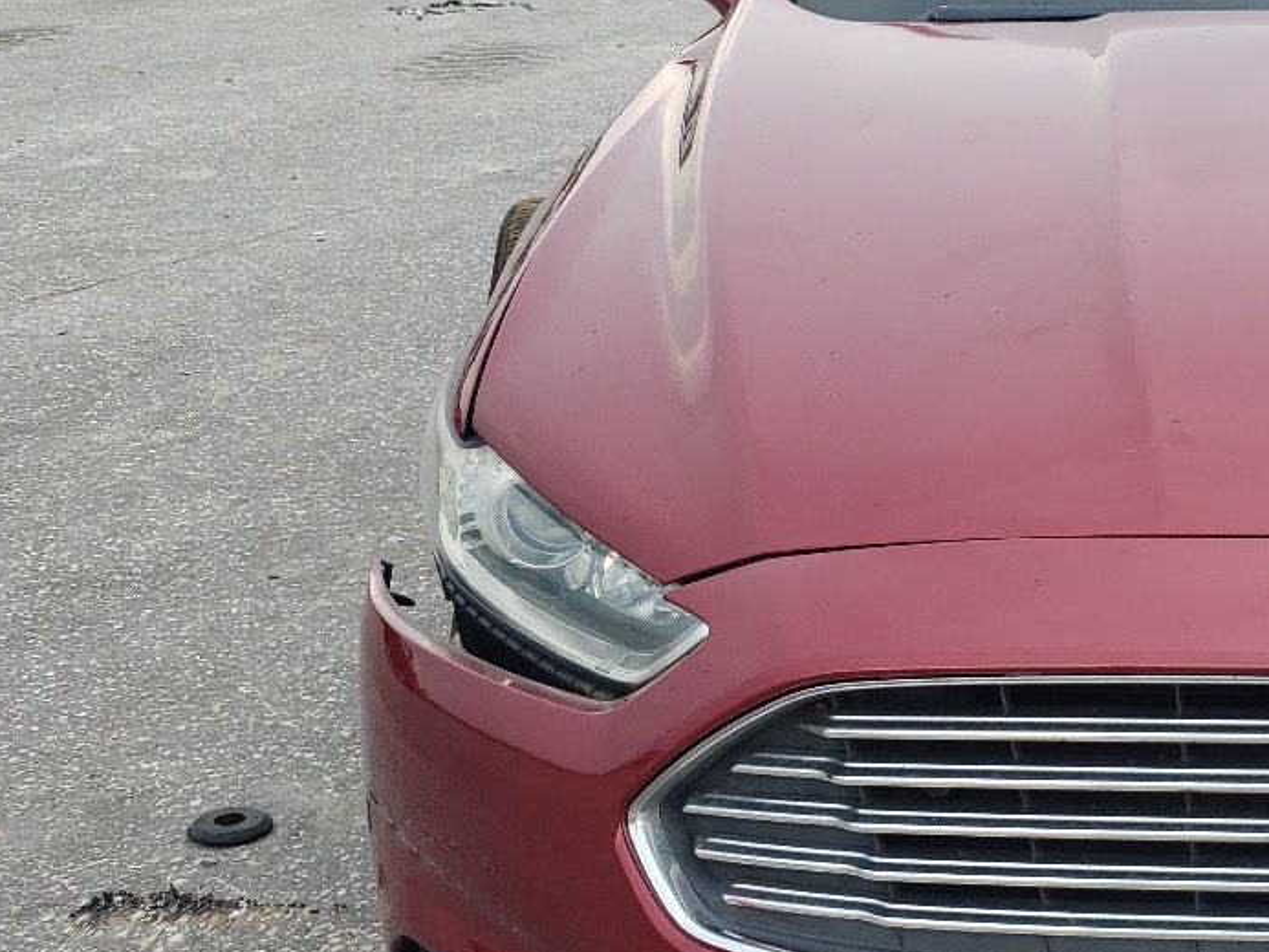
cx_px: 1328
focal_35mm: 60
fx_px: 2200
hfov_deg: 29.6
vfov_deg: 24.4
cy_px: 481
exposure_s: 1/294
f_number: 1.5
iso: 50
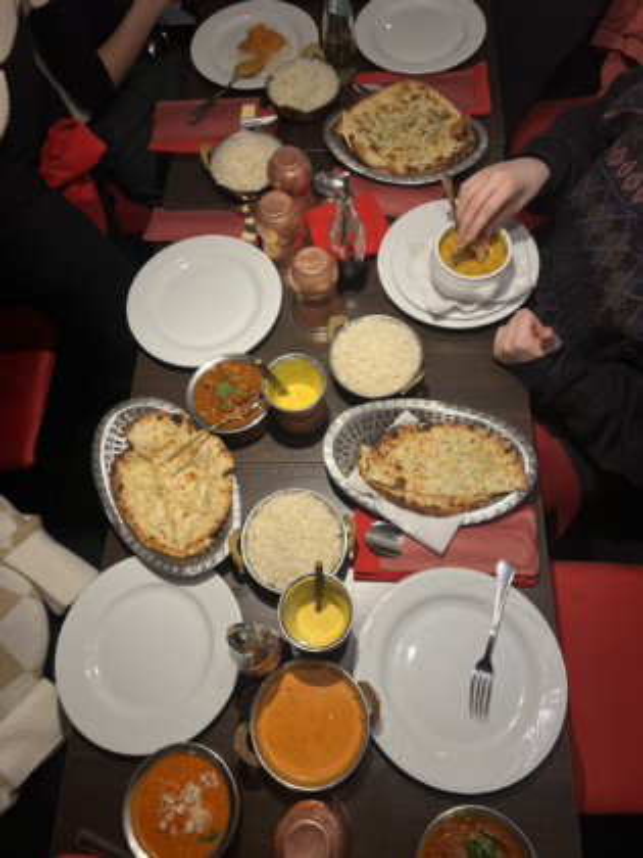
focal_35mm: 26
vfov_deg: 67.3
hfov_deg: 53.1
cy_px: 429
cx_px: 322
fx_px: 644
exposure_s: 1/100
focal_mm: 5.7
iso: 100
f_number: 1.5
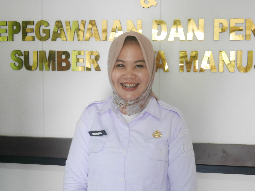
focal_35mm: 48
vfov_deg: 30.3
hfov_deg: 39.6
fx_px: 354
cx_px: 128
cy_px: 96
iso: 3200
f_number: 5
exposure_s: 1/25
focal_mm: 24
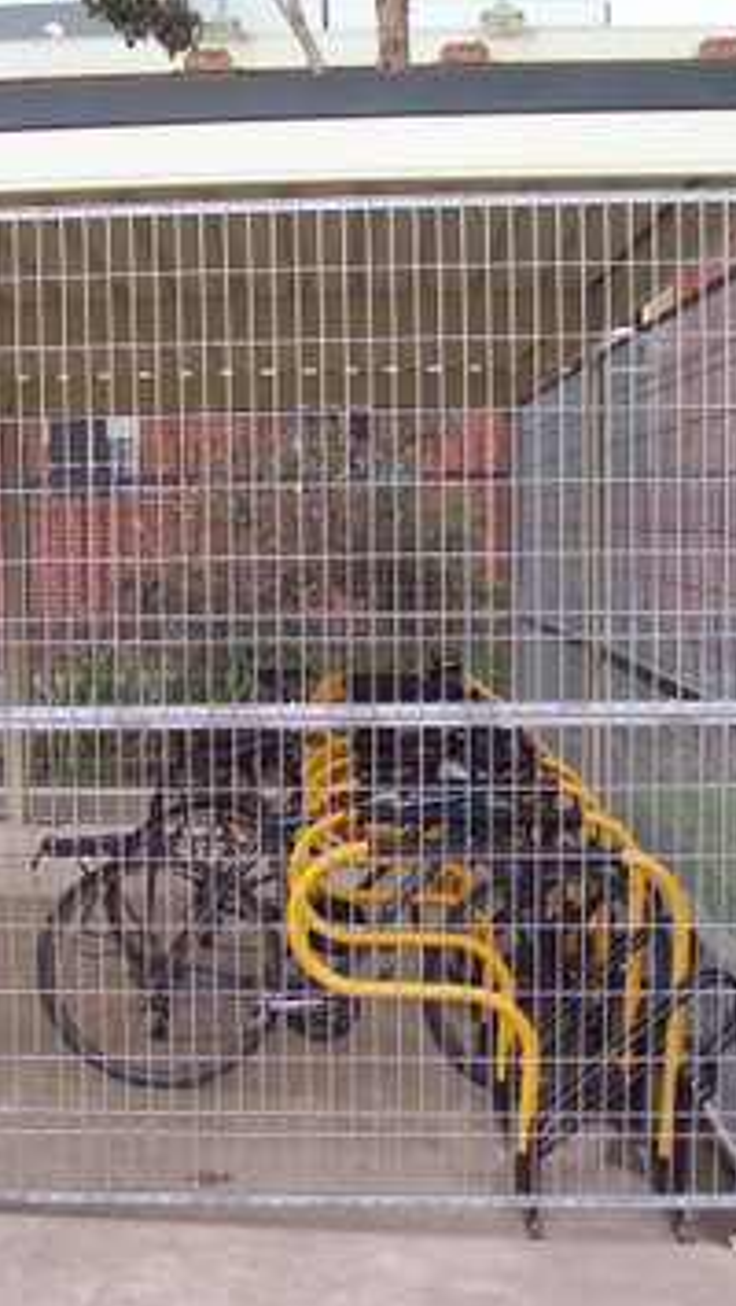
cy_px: 655
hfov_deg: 21.8
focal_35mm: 53
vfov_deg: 39.2
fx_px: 1837
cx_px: -7
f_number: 2.7
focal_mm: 6
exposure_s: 1/180
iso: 80
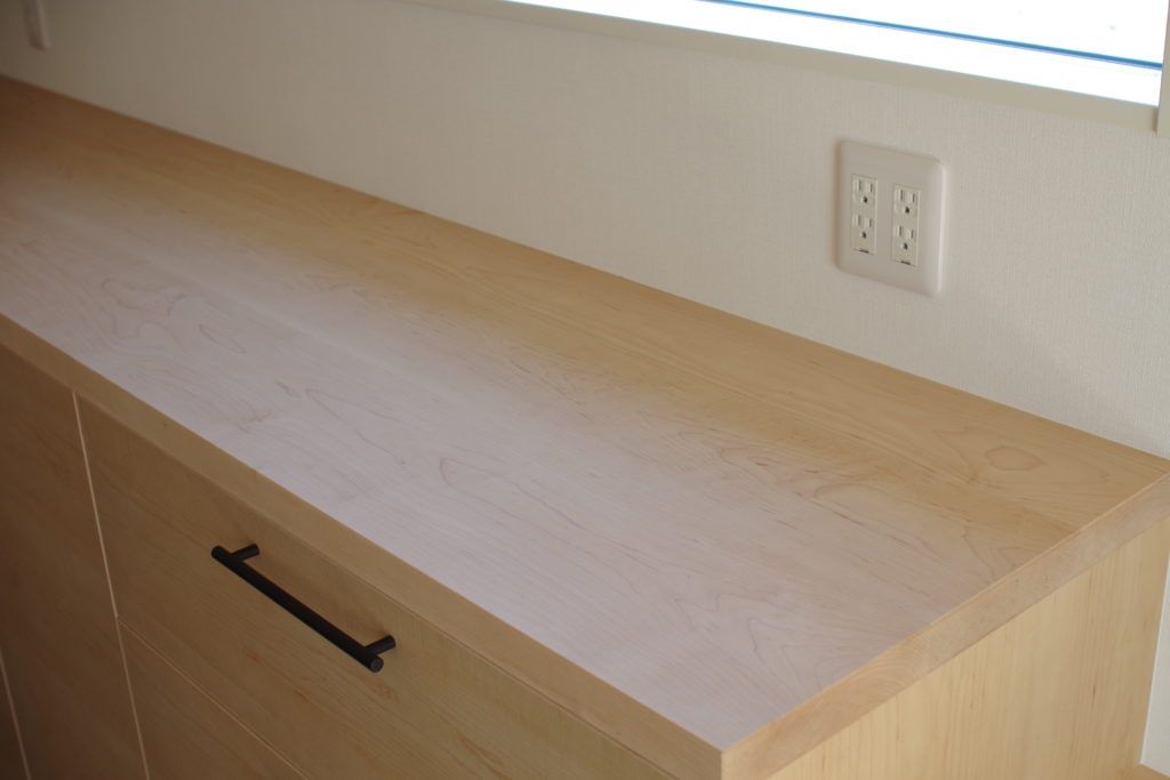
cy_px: 390
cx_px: 585
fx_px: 1463
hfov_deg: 43.6
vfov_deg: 29.9
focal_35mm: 45
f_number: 5
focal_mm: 30
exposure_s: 1/80
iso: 200
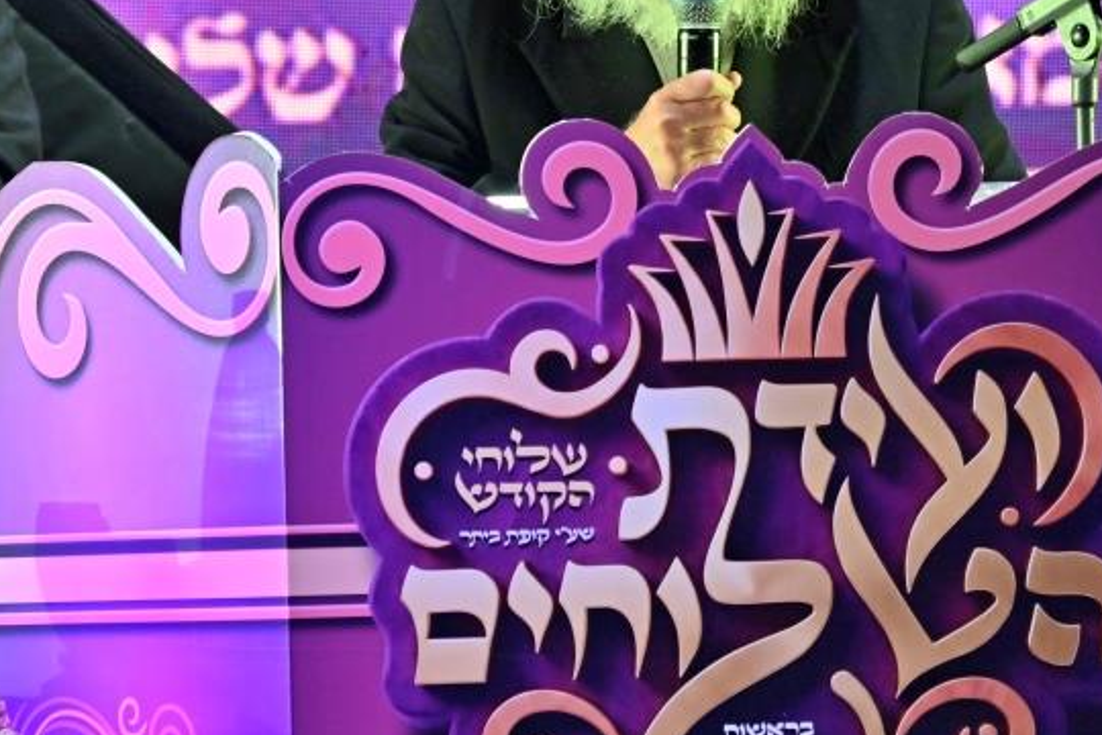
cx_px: 767
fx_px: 8938
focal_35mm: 292
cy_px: 135
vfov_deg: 4.7
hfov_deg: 7.1
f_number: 4
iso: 400
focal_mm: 103
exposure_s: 1/125
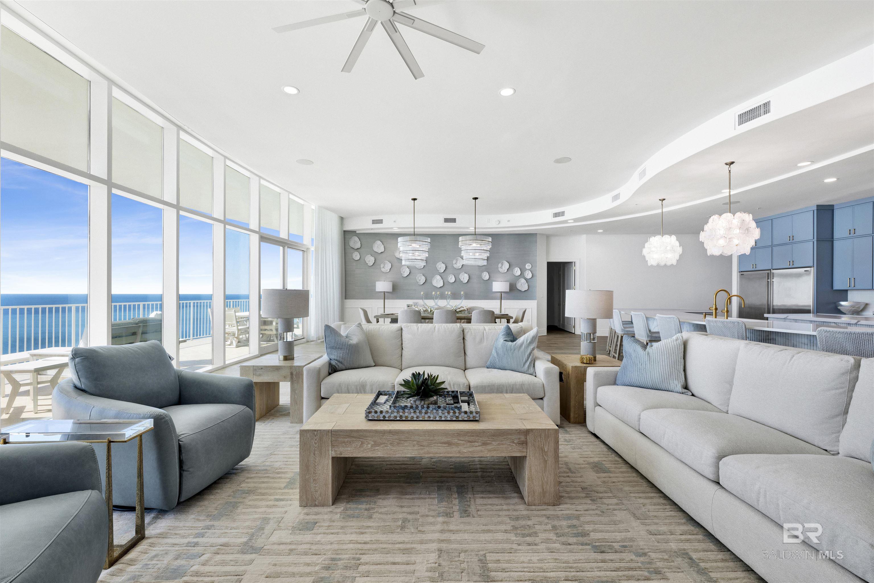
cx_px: 437
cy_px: 292
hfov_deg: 100.4
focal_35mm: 15
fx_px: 364
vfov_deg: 77.3
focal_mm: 15
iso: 400
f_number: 11
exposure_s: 1/40
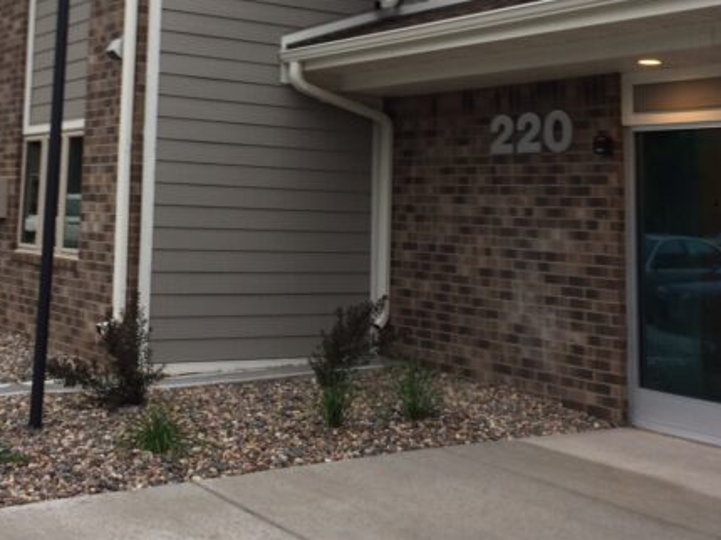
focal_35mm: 54
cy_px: 65
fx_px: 1124
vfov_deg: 26.2
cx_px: 297
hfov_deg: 35.5
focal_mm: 4.15
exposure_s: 1/120
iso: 50
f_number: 2.2
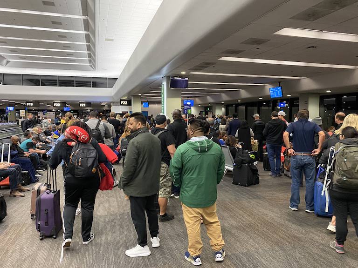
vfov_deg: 53.1
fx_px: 269
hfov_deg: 67.3
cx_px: 179
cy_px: 134
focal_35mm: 26
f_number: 1.8
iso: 400
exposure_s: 1/40
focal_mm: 4.25
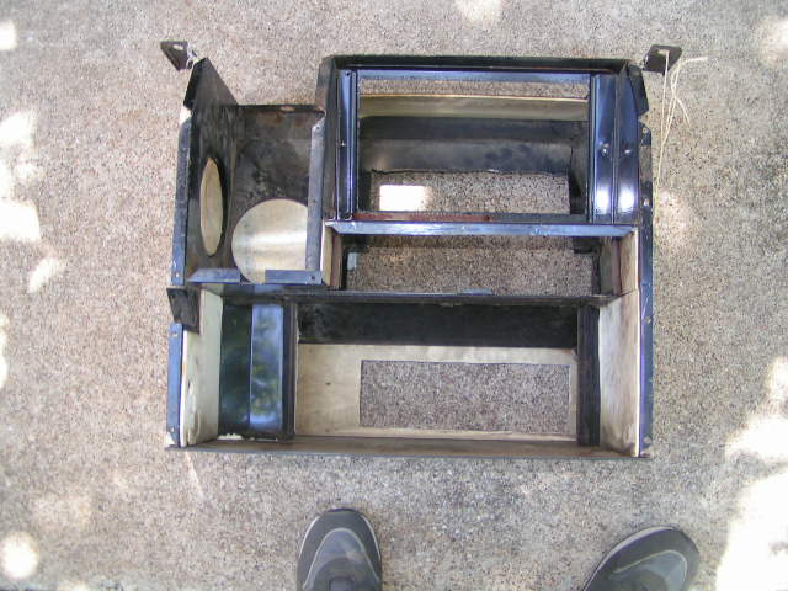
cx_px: 394
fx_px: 865
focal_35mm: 38
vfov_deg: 37.7
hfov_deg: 49.0
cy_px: 296
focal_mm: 5.8
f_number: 2.8
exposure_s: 1/40
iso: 80
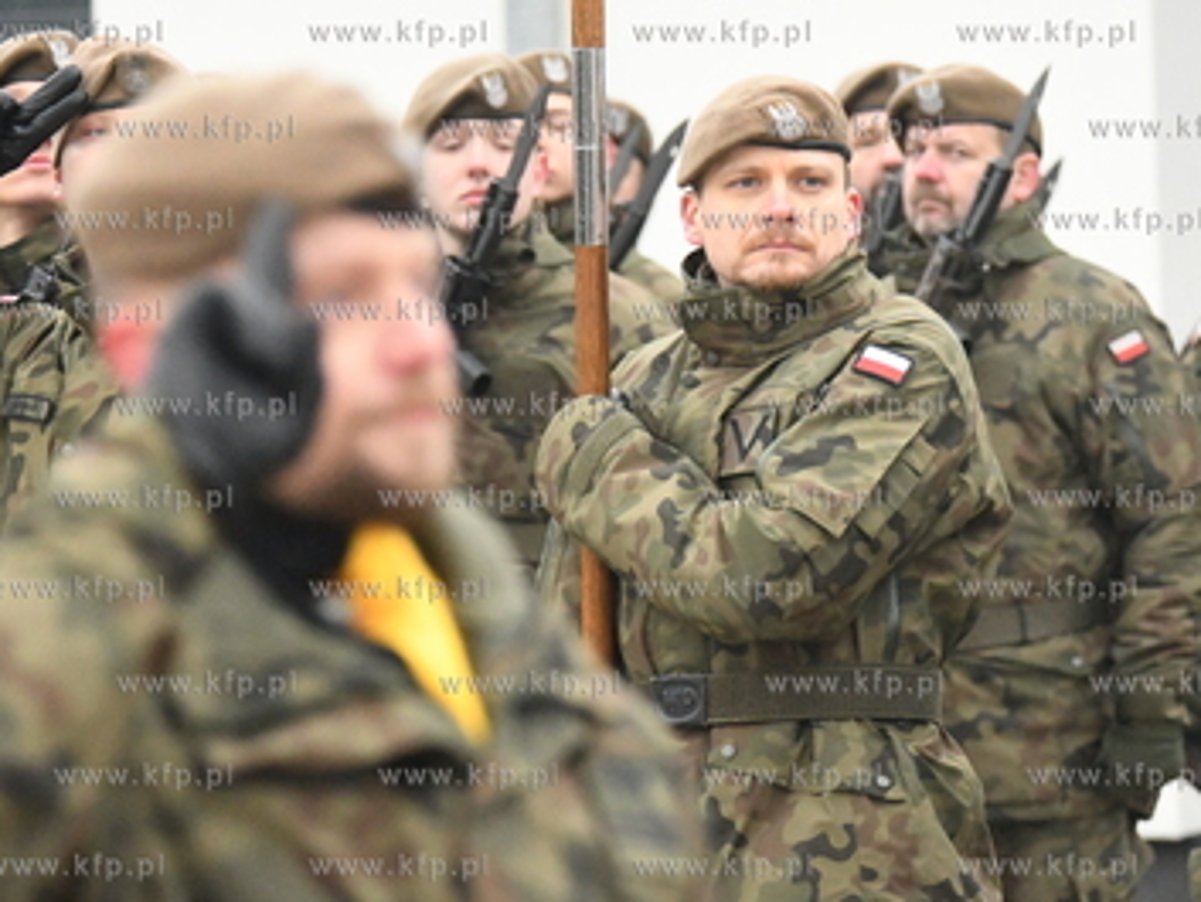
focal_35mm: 303
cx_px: 650
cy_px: 451
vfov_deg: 4.9
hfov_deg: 6.5
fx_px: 10500
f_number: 5.6
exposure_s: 1/3200
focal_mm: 185
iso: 18000
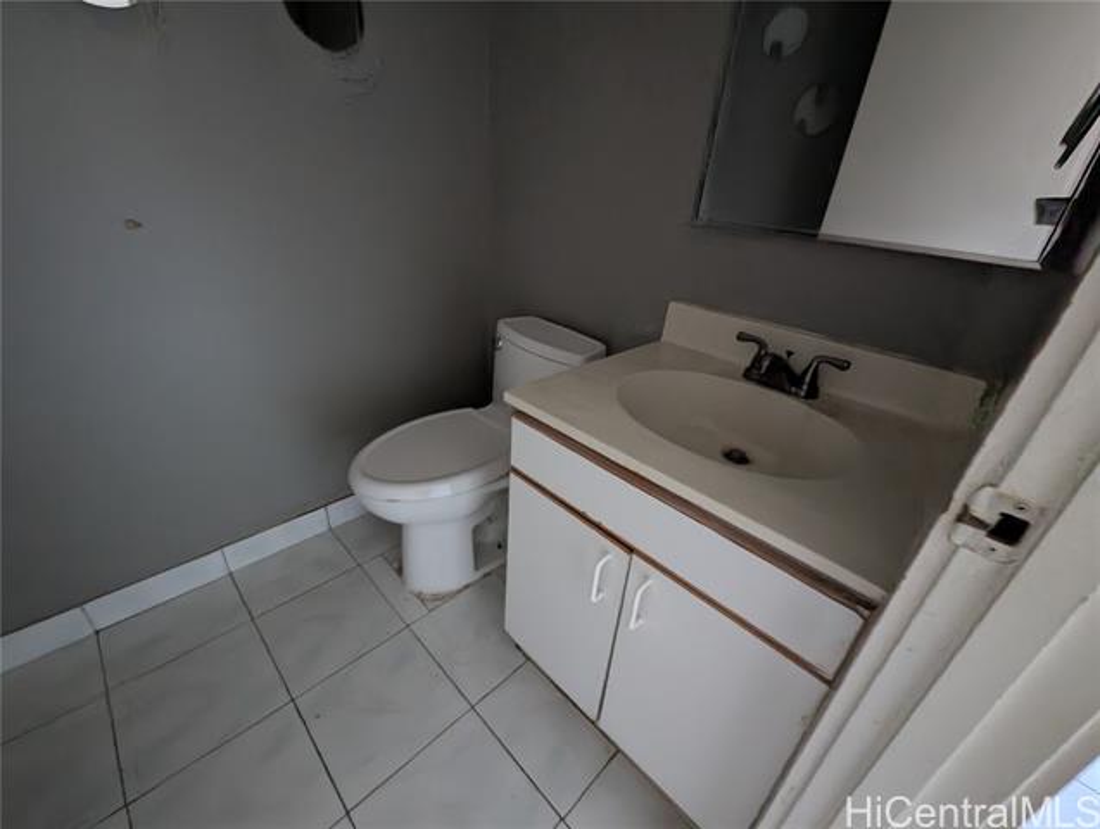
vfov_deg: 90.1
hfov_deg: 106.1
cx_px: 550
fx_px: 414
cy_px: 414
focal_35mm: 13
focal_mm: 1.95
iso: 822
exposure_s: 1/17.7
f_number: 2.2
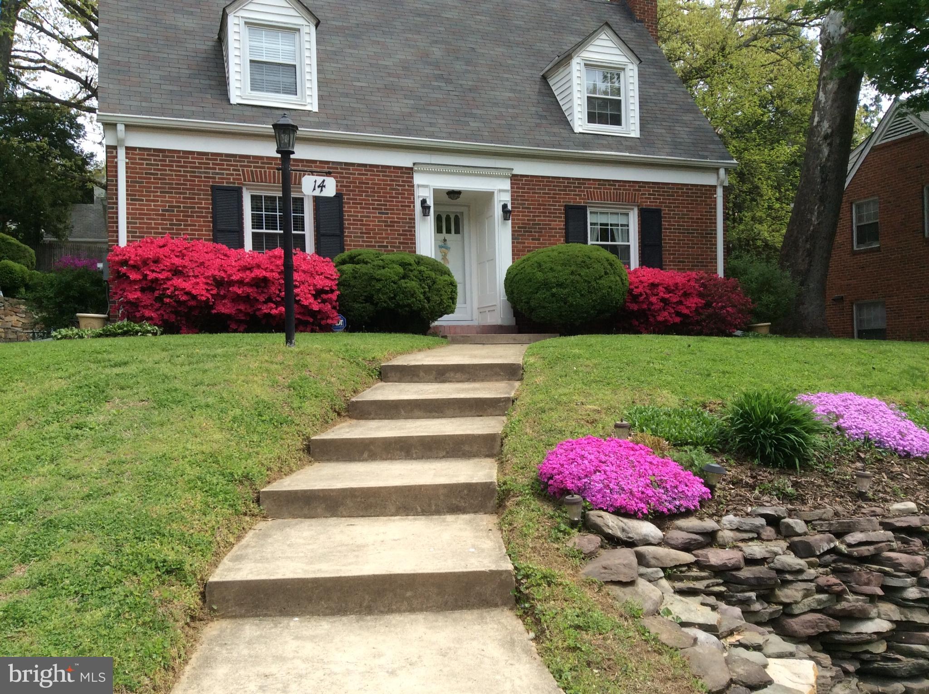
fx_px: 858
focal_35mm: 32
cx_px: 464
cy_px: 347
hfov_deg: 56.9
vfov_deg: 44.1
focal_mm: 3.3
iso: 32
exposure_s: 1/937
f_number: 2.4
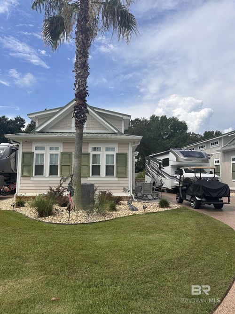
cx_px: 118
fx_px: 217
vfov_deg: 71.6
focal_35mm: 24
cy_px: 157
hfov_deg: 56.8
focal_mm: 6.86
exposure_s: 1/7042
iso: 80
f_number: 1.78
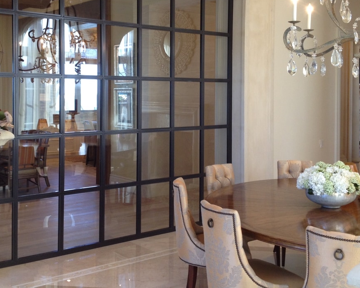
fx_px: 554
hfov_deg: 36.0
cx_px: 159
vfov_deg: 29.0
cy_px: 101
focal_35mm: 52
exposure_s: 1/60
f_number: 2.4
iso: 64
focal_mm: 4.28
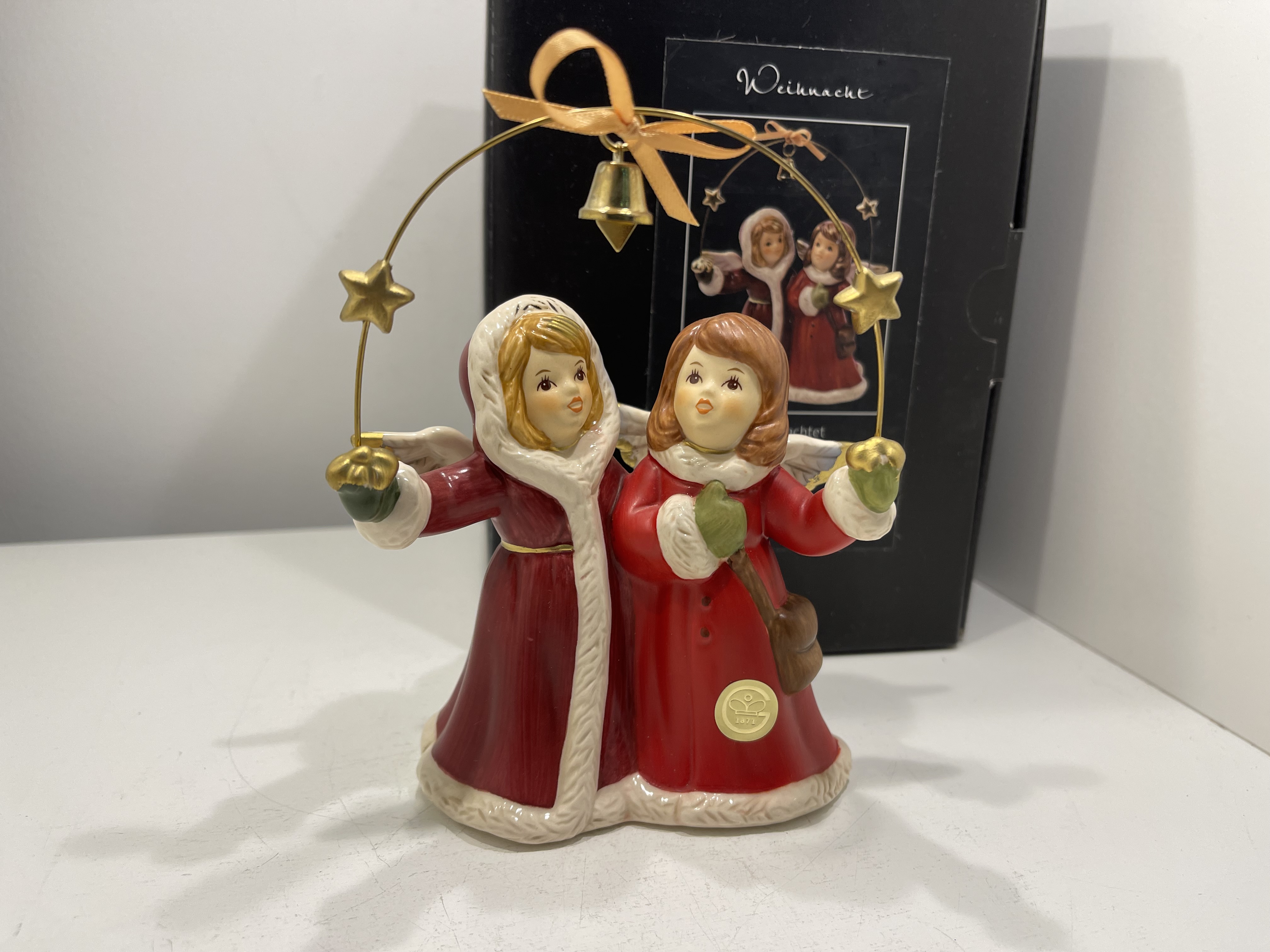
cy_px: 476
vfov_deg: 54.9
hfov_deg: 69.4
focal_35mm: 25
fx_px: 917
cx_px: 635
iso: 80
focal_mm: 5.1
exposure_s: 1/121
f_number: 1.6
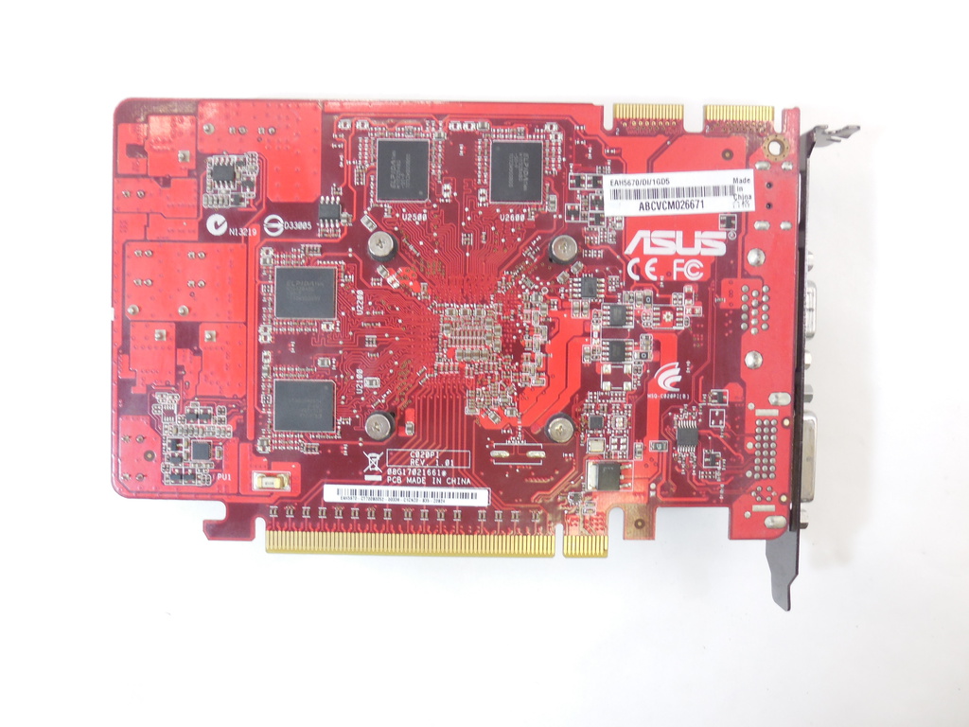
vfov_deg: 53.1
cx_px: 484
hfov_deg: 67.3
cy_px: 364
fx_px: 728
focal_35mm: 26
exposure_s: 1/30
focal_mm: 4.6
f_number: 3.5
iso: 200
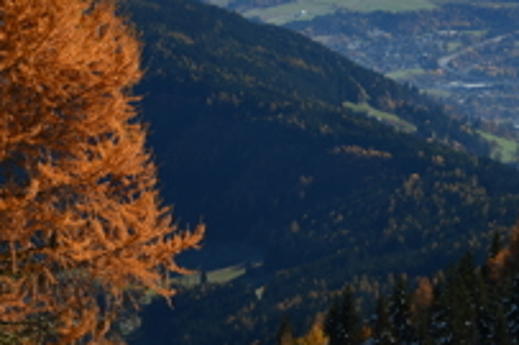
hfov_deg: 9.9
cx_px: 240
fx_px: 2982
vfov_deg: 6.6
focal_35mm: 207
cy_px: -47
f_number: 9
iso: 100
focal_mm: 50
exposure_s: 1/320
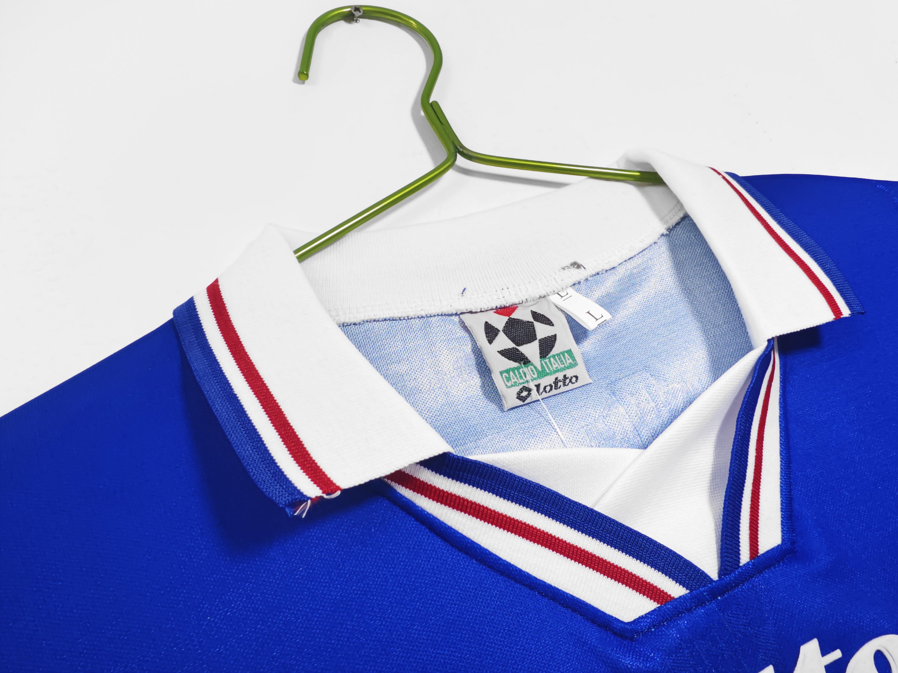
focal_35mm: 23
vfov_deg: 58.9
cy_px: 336
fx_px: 597
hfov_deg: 73.9
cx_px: 449
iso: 130
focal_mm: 2.59
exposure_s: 1/50
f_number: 2.2
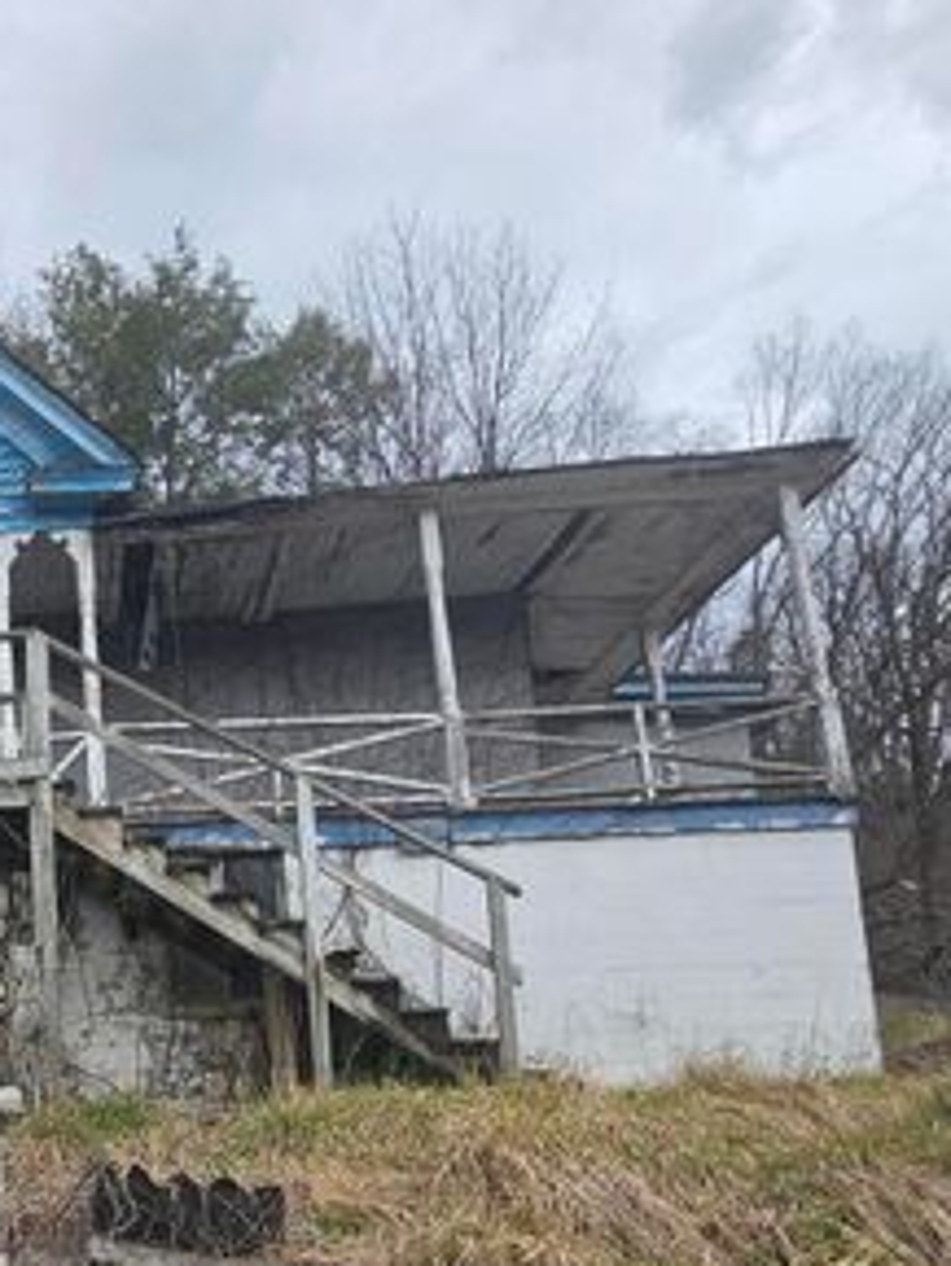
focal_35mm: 30
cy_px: 970
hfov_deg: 39.7
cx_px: -53
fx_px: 1098
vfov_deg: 56.6
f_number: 2.2
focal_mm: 2.2
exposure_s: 1/1242
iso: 50
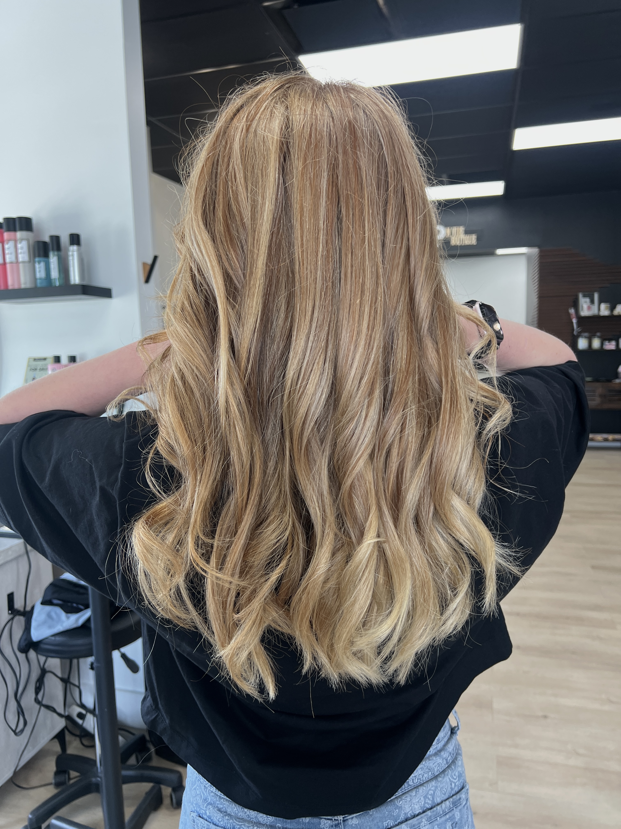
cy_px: 414
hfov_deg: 53.1
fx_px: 622
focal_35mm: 26
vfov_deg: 67.3
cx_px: 310
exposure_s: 1/120
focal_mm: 5.7
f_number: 1.5
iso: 100
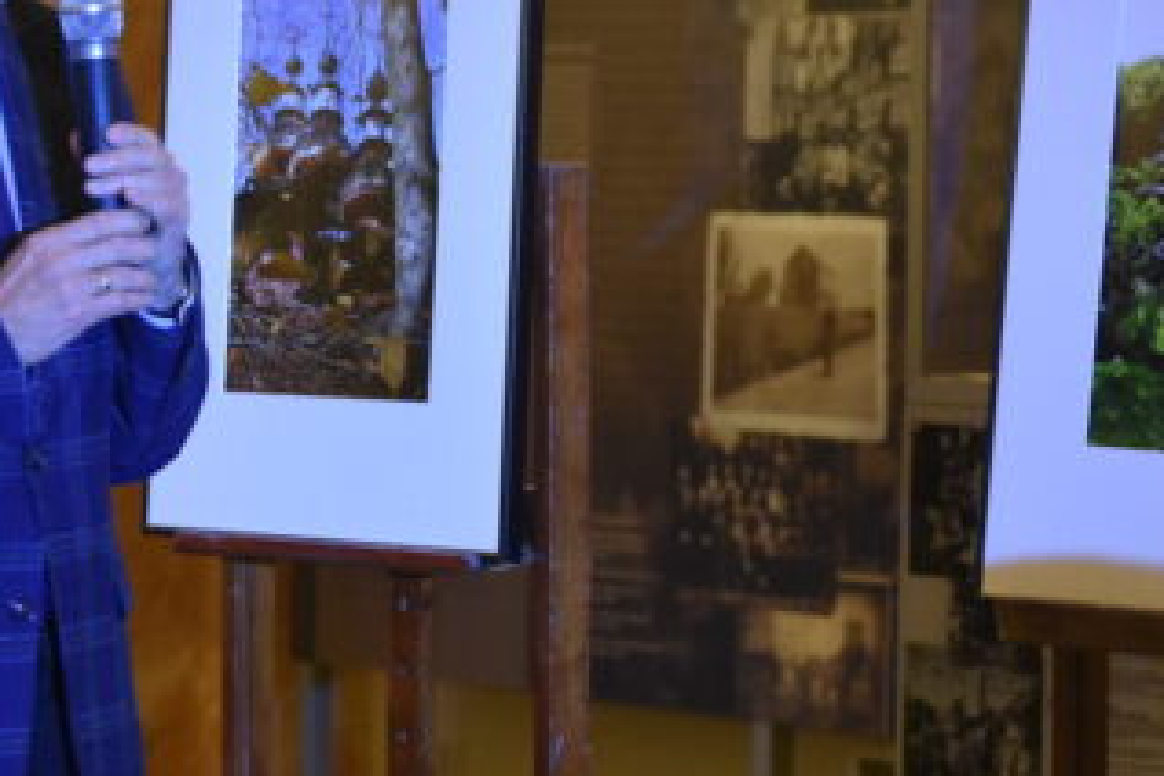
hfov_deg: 9.0
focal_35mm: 228
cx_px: 384
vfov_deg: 6.0
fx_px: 7371
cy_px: 209
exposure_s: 1/60
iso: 1400
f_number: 2.8
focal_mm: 50
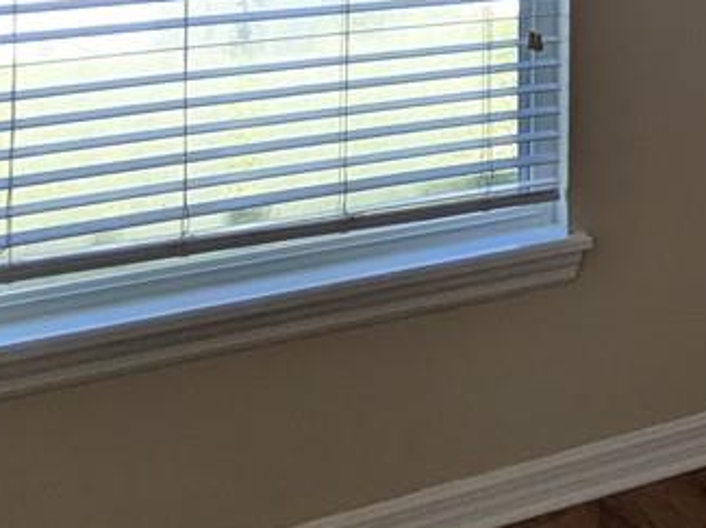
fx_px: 1406
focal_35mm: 69
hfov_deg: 20.8
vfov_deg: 19.0
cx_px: 1225
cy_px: -232
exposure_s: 1/192
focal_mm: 1.83
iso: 62
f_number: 2.2
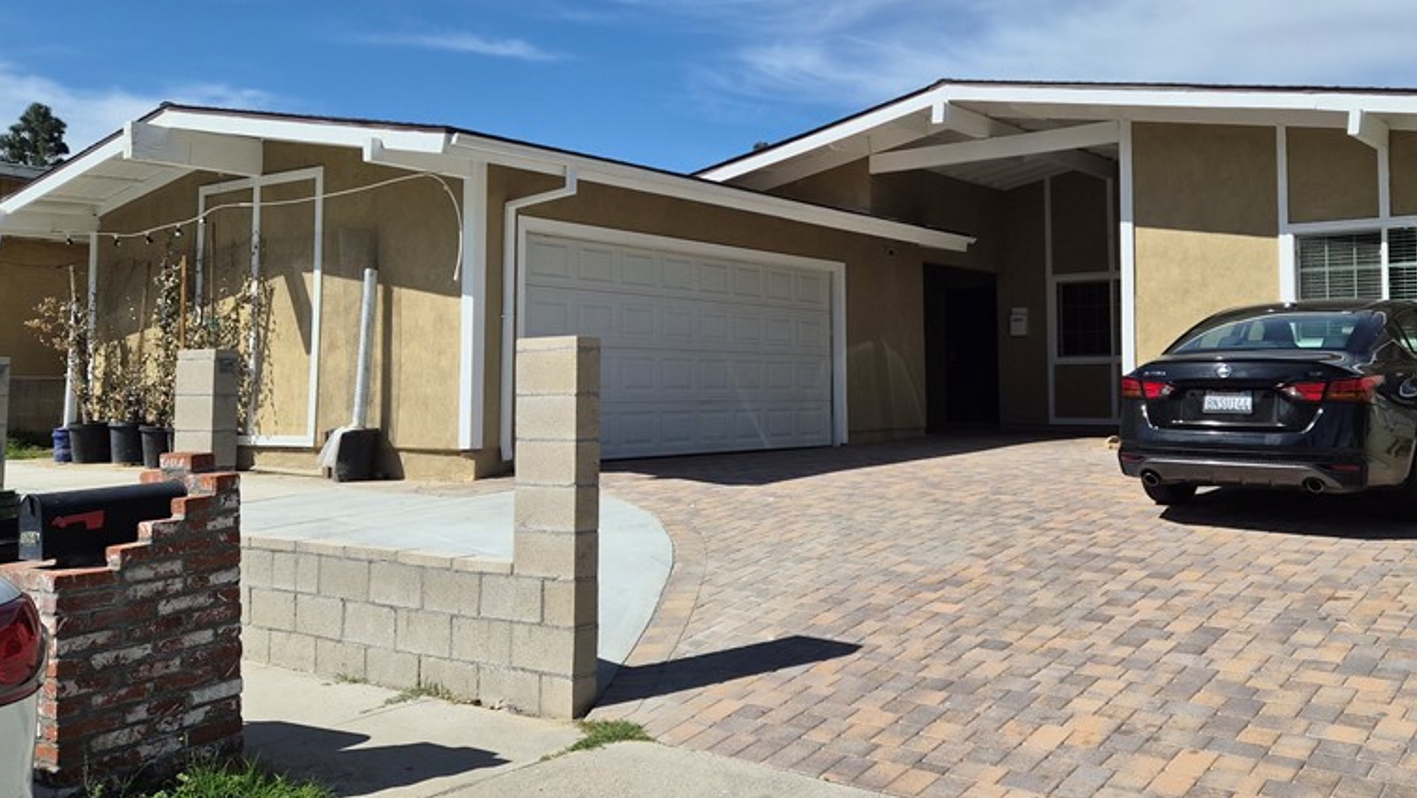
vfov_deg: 34.5
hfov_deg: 57.6
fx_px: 1278
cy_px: 293
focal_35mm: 34
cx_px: 846
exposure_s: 1/7696
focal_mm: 5.4
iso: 64
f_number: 1.8
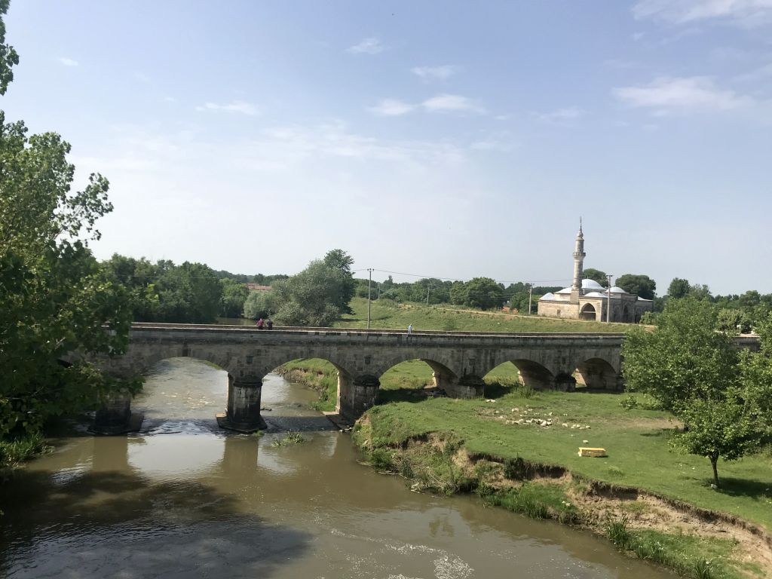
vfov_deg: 49.7
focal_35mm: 28
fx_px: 624
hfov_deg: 63.4
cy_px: 290
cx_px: 386
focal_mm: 3.99
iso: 20
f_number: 1.8
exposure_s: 1/2907
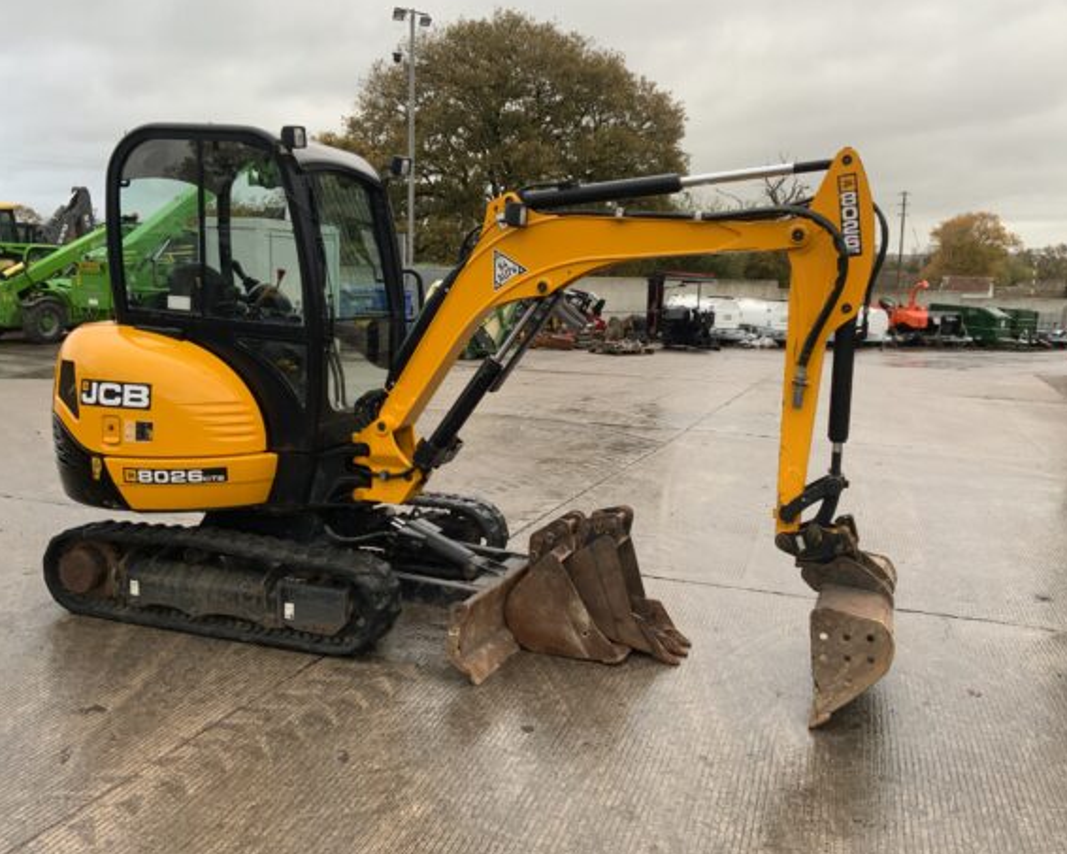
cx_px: 566
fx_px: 1011
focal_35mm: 32
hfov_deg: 55.6
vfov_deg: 45.8
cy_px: 413
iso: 40
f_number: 1.8
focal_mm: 3
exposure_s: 1/122
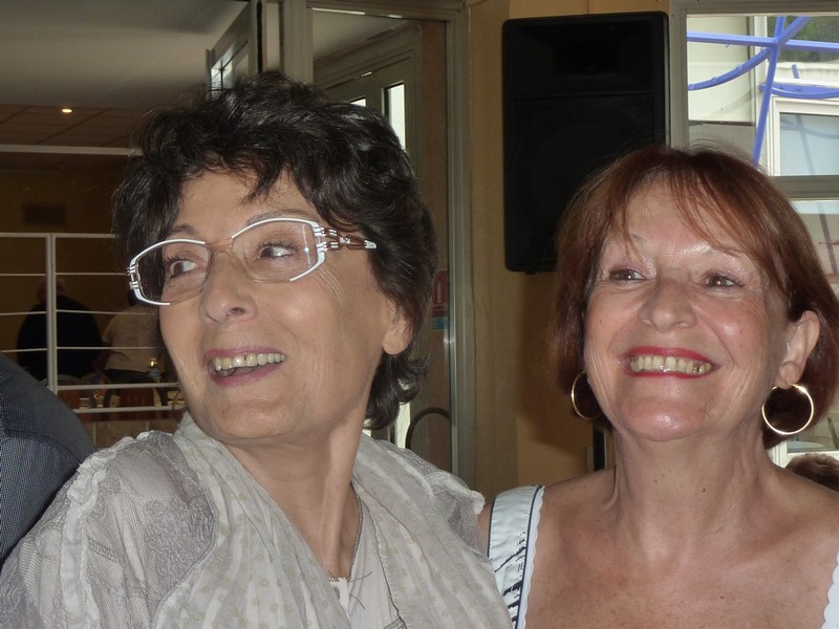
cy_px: 314
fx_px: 1818
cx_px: 420
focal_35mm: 75
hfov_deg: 26.0
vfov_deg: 19.6
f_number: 3.8
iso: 125
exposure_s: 1/30
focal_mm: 8.5
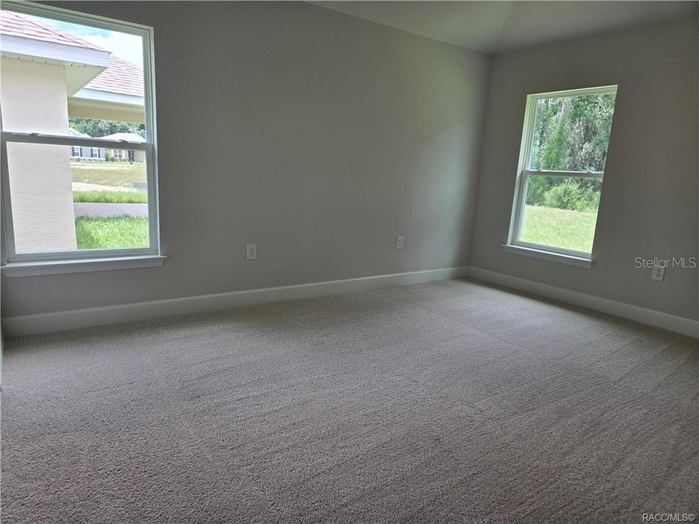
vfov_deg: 58.9
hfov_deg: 73.9
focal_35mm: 23
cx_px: 350
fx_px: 464
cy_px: 262
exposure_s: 1/163
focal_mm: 5.4
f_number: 1.8
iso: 25
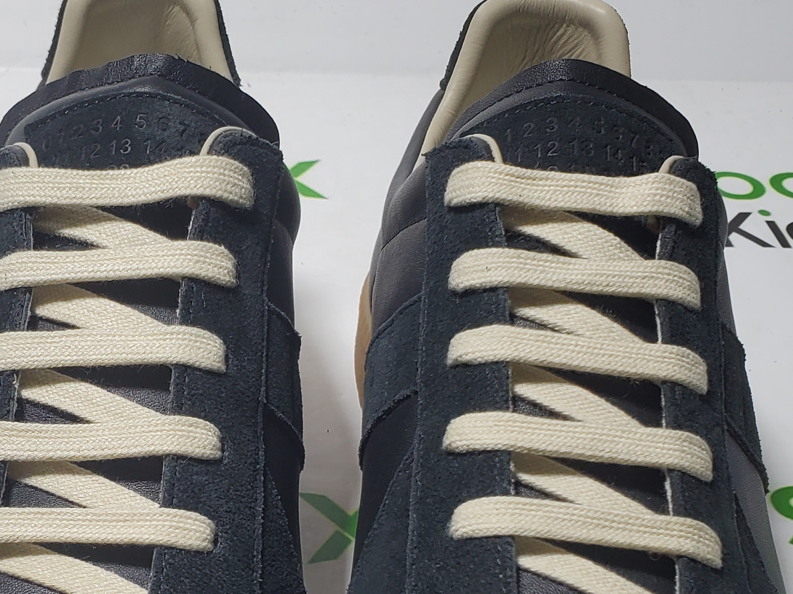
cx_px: 319
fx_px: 1535
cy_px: 561
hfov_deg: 28.9
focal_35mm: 67
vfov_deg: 21.3
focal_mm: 4.3
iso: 50
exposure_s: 1/188
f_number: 2.4
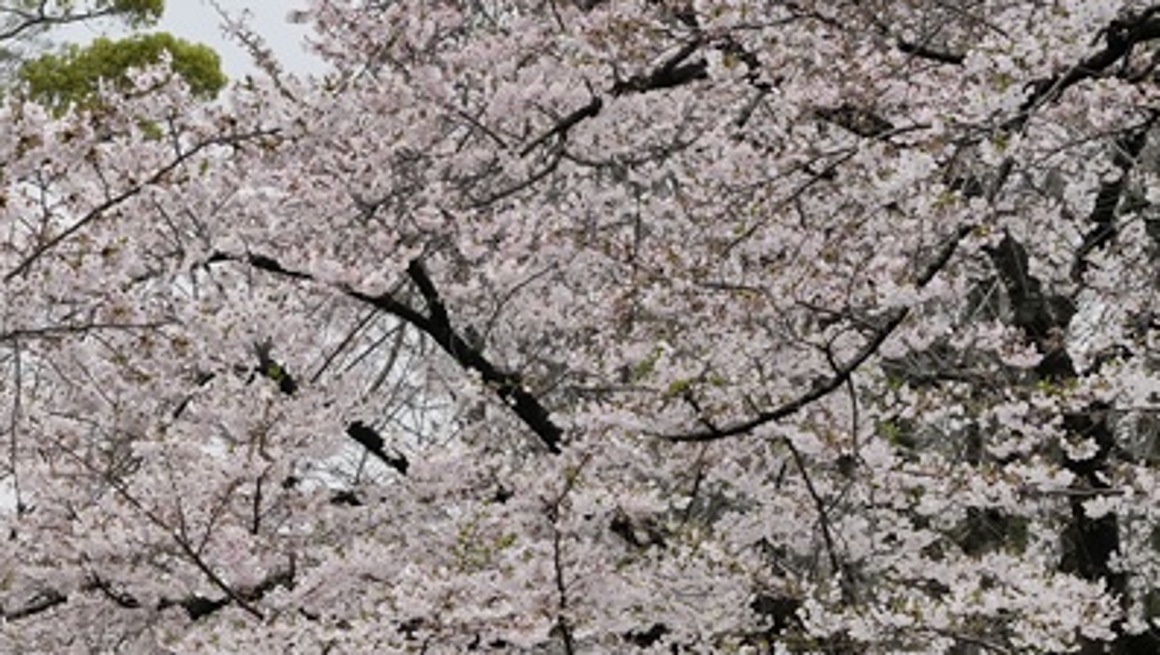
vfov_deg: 8.9
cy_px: 692
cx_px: -155
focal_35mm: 136
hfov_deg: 15.3
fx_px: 4180
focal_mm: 50.3
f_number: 9
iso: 4000
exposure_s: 1/2500
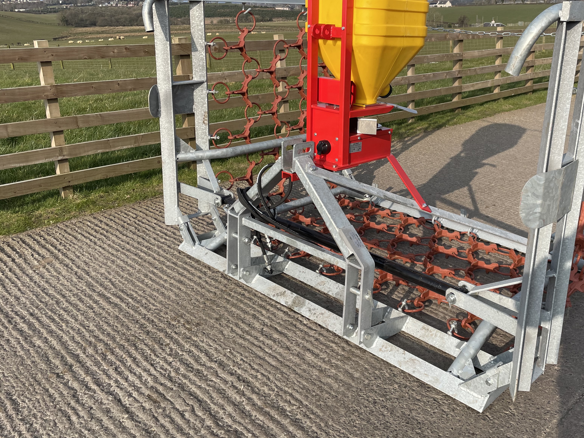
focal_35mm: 34
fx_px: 574
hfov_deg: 53.4
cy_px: 176
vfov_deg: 41.6
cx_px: 363
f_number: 1.6
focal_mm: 4.2
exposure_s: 1/2618
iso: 32
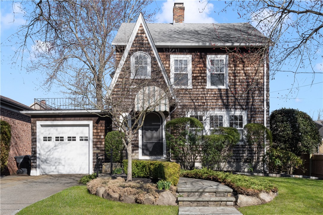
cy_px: 108
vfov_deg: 36.9
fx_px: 323
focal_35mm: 36
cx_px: 162
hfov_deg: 53.1
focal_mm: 24
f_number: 14
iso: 400
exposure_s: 1/250
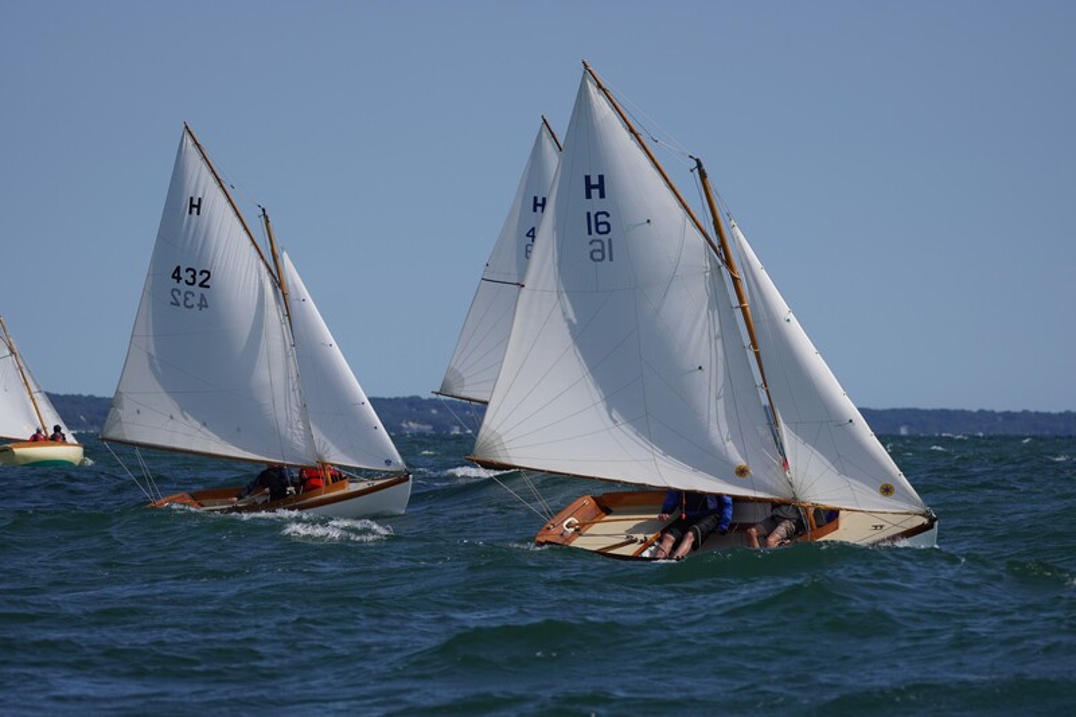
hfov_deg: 9.2
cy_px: 358
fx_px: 6723
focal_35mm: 225
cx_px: 538
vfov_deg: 6.1
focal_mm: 150
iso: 100
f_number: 5
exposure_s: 1/1250
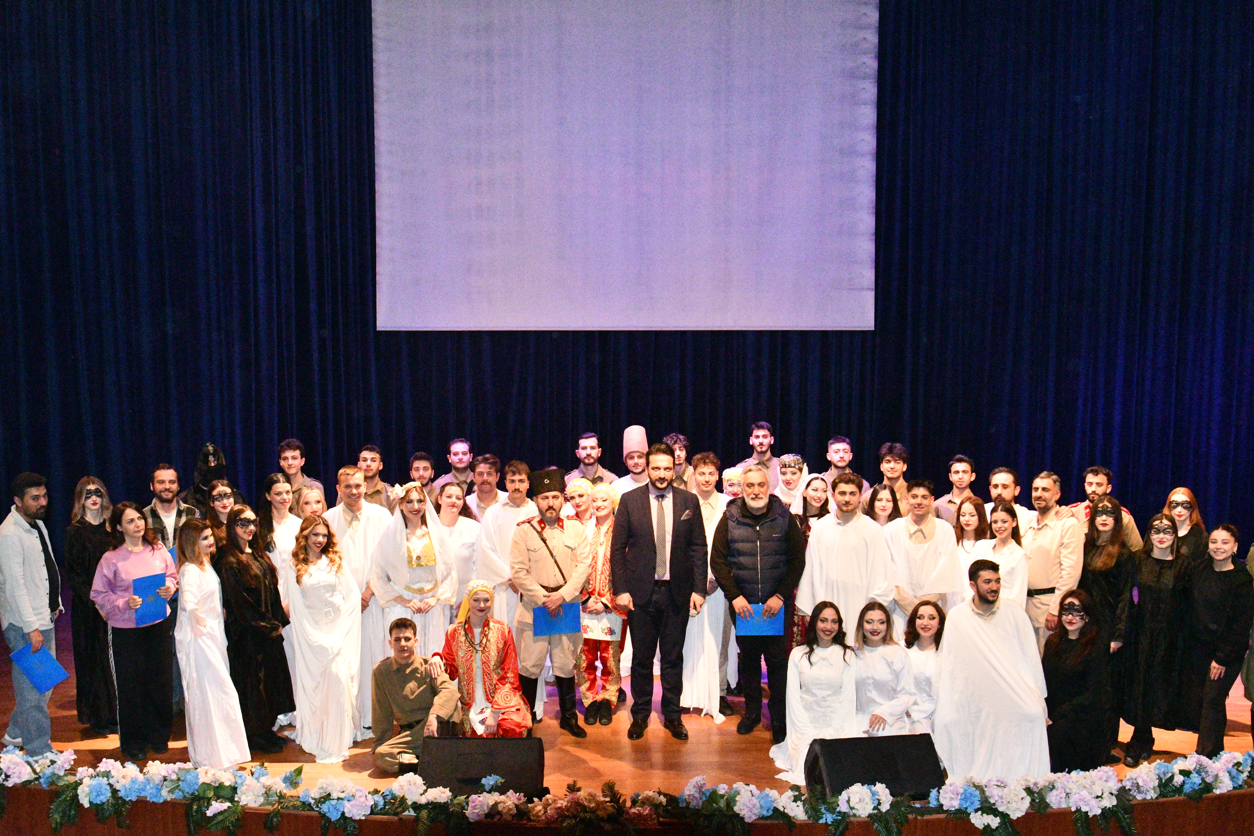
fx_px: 1254
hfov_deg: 53.1
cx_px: 627
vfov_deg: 36.9
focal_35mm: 36
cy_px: 418
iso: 16000
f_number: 10
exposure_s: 1/160
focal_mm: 24
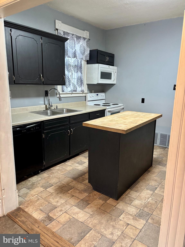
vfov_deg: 67.3
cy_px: 124
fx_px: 185
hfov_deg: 53.1
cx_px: 92
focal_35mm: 26
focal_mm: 5.96
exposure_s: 1/60
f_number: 1.6
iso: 400
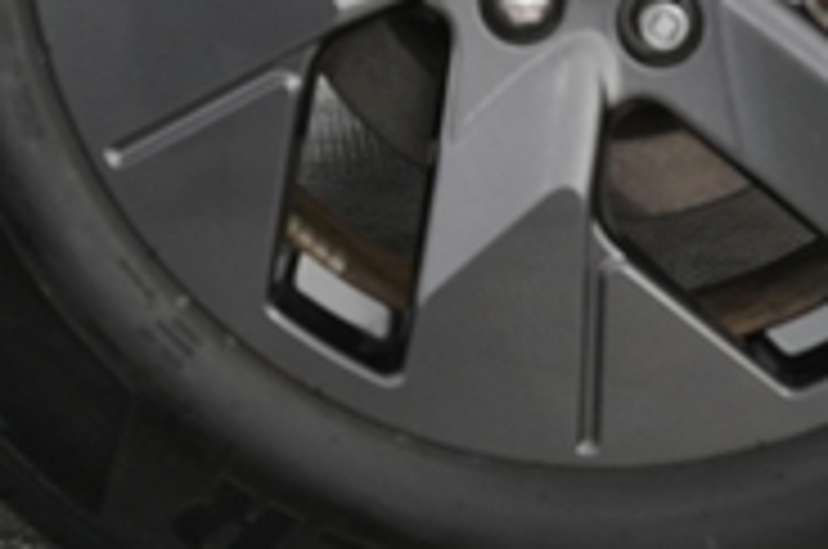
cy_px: -36
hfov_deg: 23.2
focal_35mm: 87
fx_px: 1998
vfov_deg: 15.3
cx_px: 603
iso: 3200
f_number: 2.8
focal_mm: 25
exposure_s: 1/160
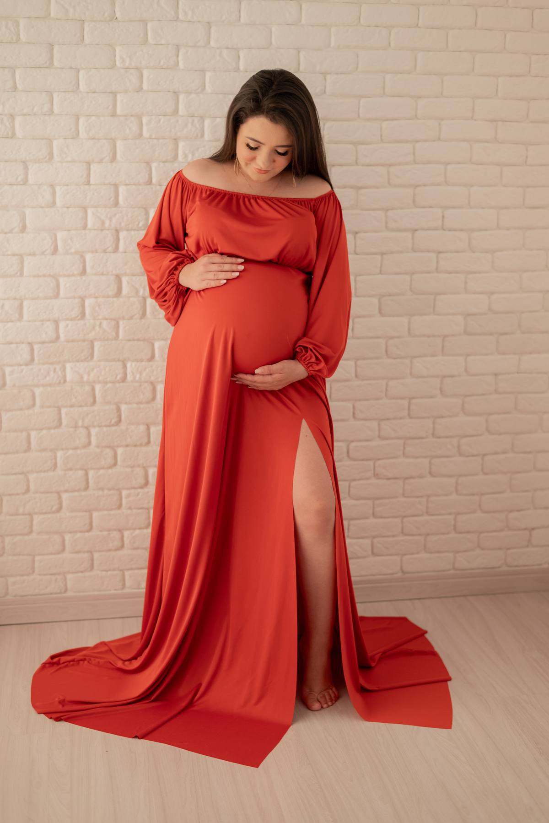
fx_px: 1143
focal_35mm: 50
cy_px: 412
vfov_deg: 39.6
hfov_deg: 27.0
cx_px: 274
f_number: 2.5
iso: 320
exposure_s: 1/320
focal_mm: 50
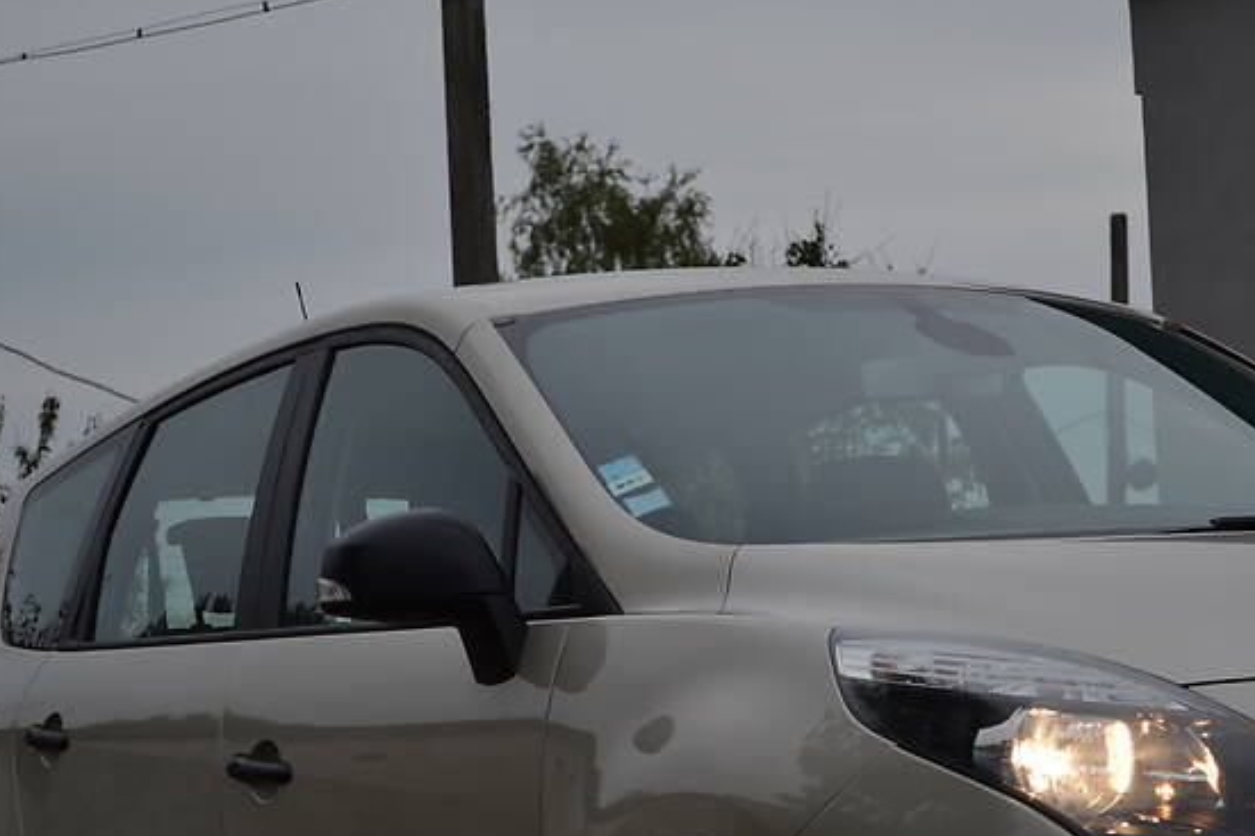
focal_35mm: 120
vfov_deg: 11.4
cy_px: 598
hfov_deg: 17.1
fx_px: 4172
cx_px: 715
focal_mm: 55
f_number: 5.6
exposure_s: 1/125
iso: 100
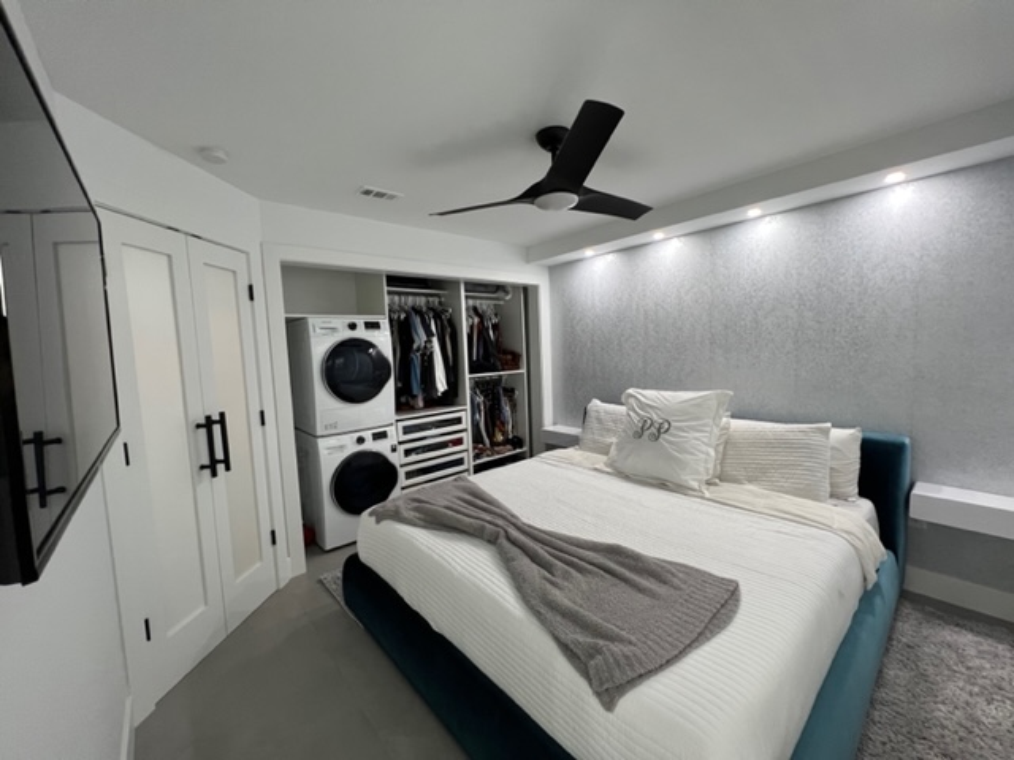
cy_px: 380
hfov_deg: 106.2
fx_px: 381
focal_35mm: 13
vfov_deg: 89.9
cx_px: 507
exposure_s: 1/60
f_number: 1.8
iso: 125
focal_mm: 1.57
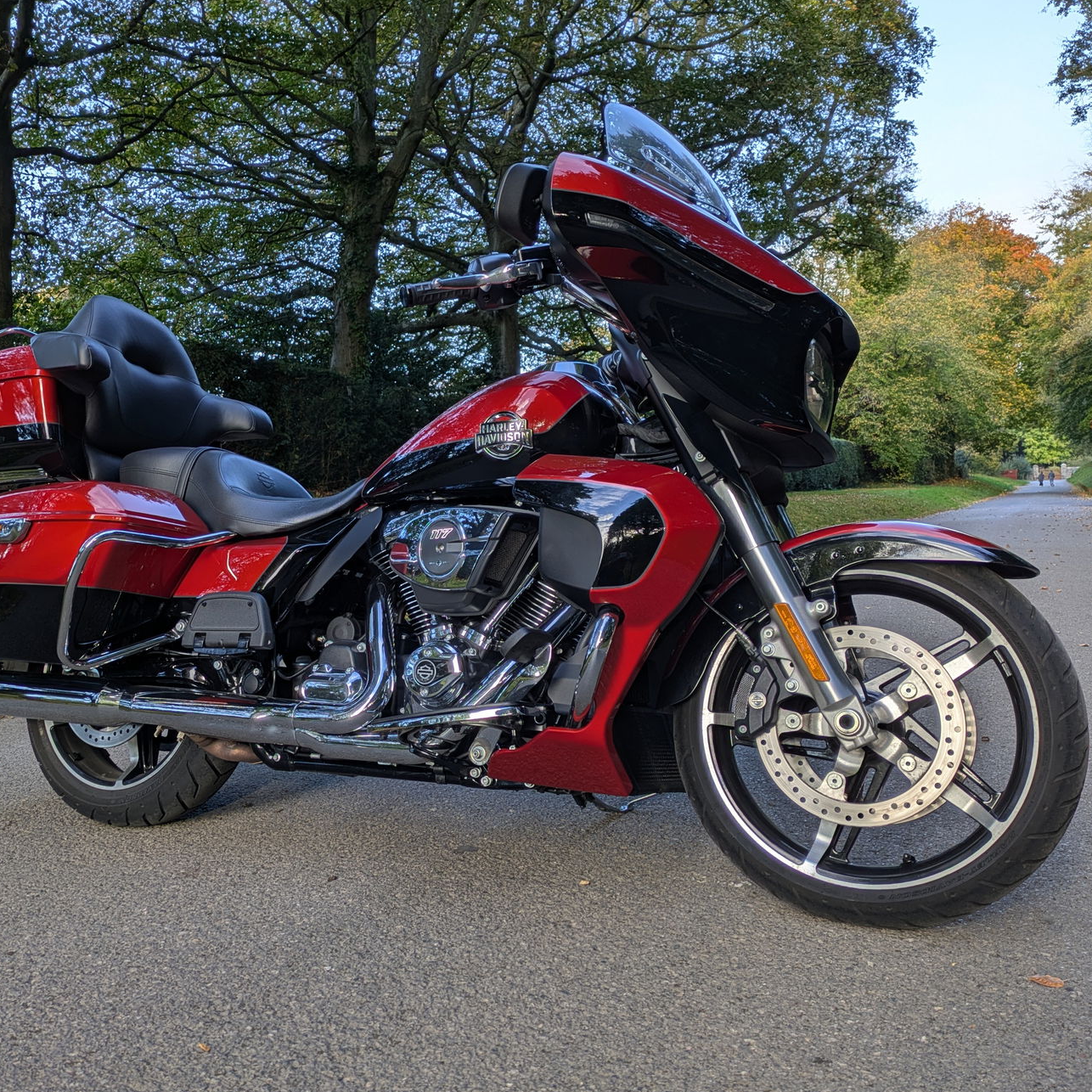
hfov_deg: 49.4
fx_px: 1178
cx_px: 438
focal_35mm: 33
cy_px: 575
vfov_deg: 49.7
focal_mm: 5.43
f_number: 1.89
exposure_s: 1/340
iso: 39
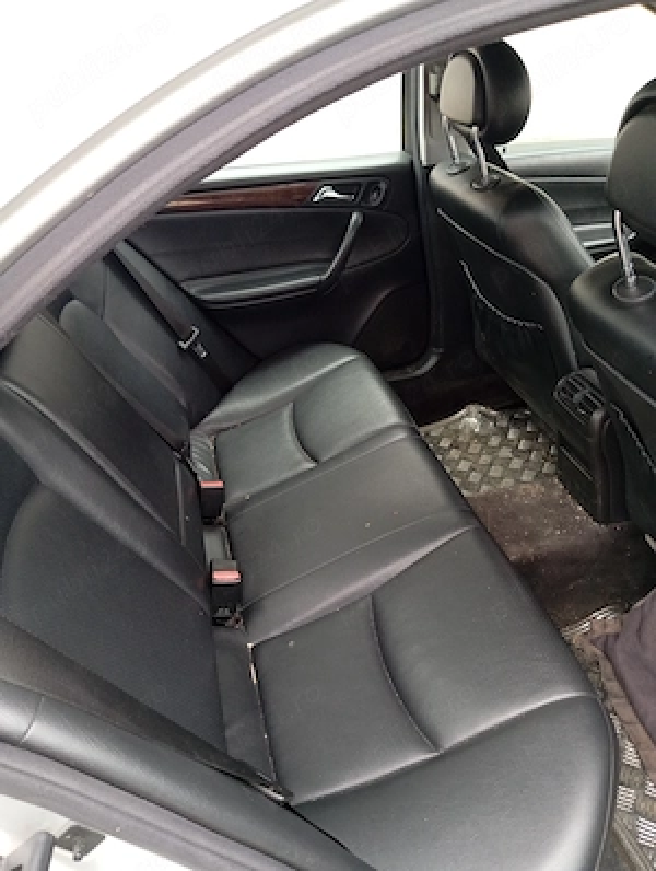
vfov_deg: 63.4
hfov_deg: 49.9
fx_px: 705
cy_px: 436
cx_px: 328
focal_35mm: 28
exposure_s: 1/50
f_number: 1.8
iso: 810
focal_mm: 4.22
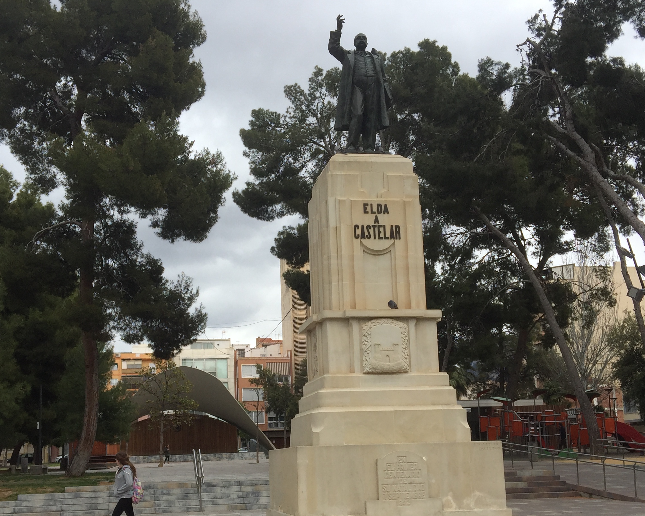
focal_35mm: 46
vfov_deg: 32.4
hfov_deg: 40.3
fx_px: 878
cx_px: 288
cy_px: 348
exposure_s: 1/1163
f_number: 2.2
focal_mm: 4.15
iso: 32
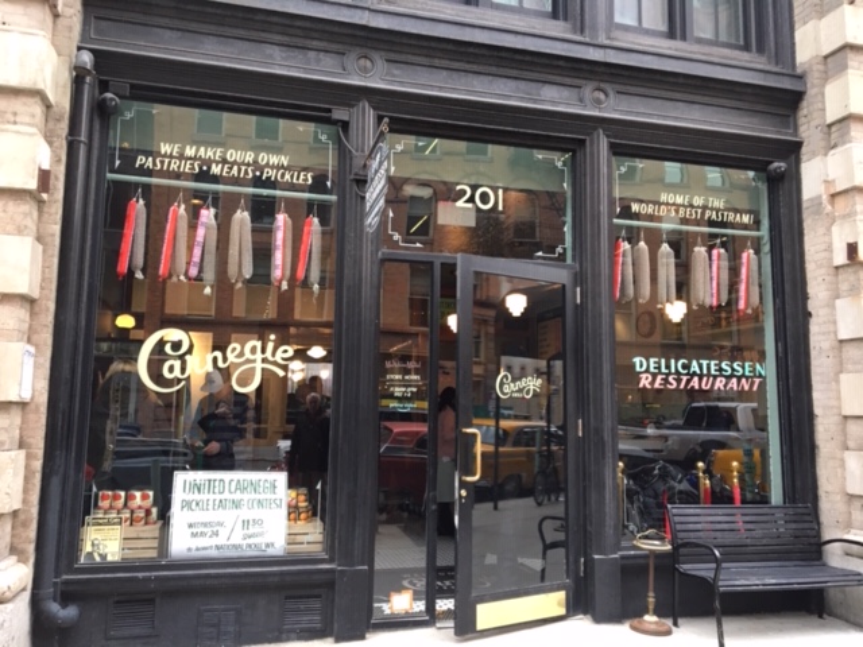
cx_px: 432
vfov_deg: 48.2
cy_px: 324
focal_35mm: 29
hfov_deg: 61.7
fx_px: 723
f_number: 2.2
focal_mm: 4.15
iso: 40
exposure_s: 1/30
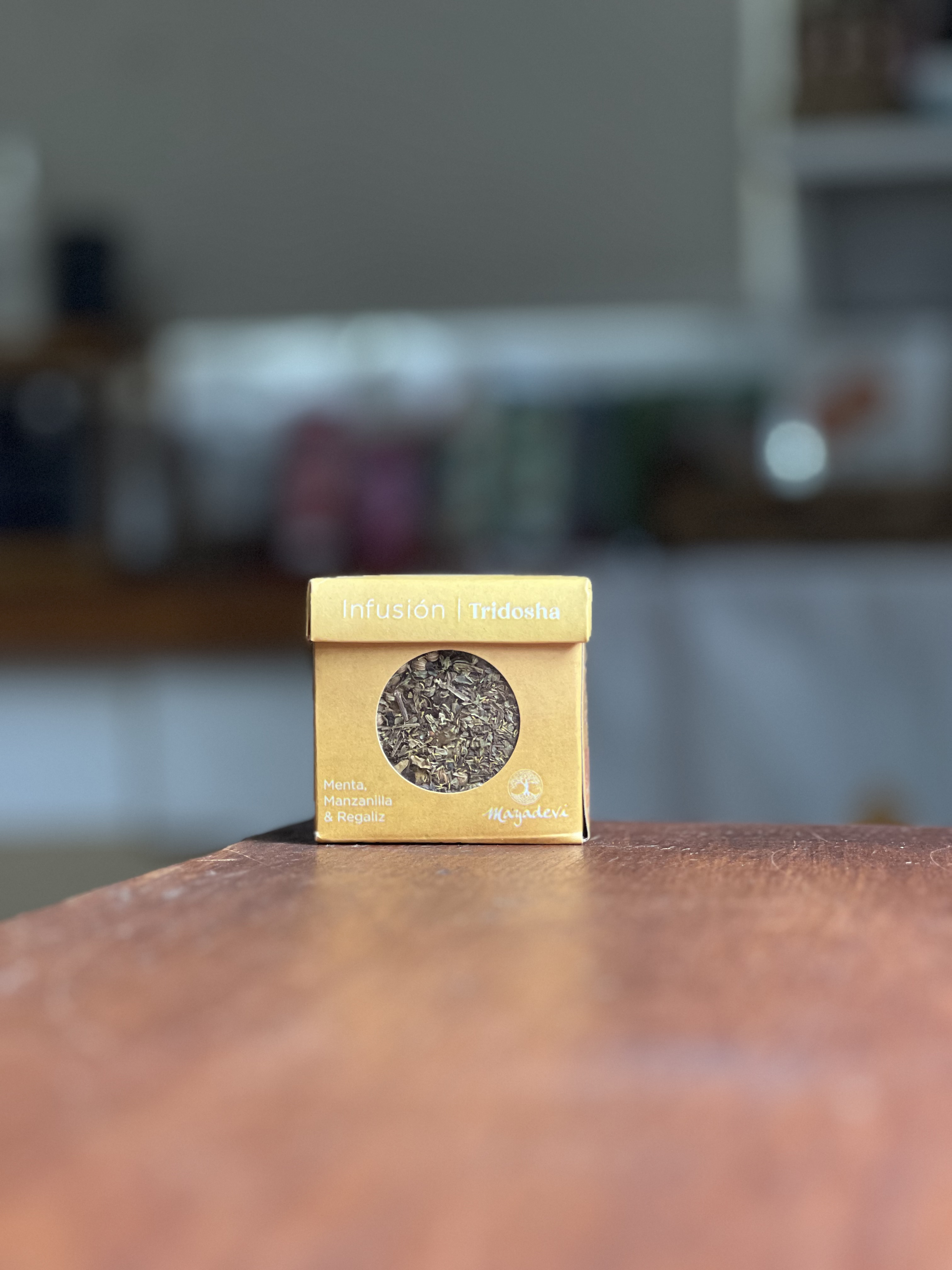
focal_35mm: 77
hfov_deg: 19.1
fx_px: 2824
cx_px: 476
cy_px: 635
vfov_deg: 25.3
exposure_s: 1/40
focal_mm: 9
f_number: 2.8
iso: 250
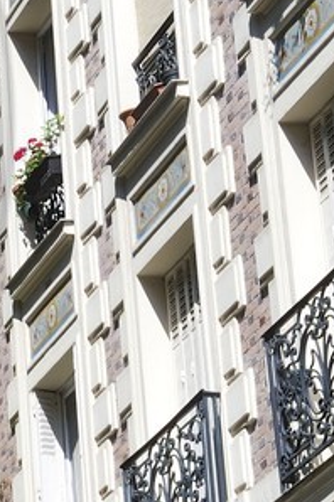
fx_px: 2845
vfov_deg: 10.1
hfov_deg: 6.4
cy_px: 126
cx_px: -514
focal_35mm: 204
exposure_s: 1/160
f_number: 13
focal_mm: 38
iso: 200
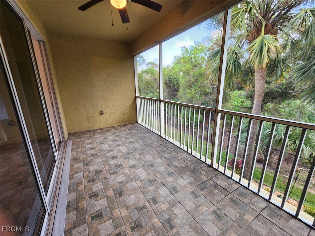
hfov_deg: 106.2
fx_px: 118
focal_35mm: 13
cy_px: 118
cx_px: 158
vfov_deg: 89.9
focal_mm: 2.2
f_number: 2.2
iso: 125
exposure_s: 1/60
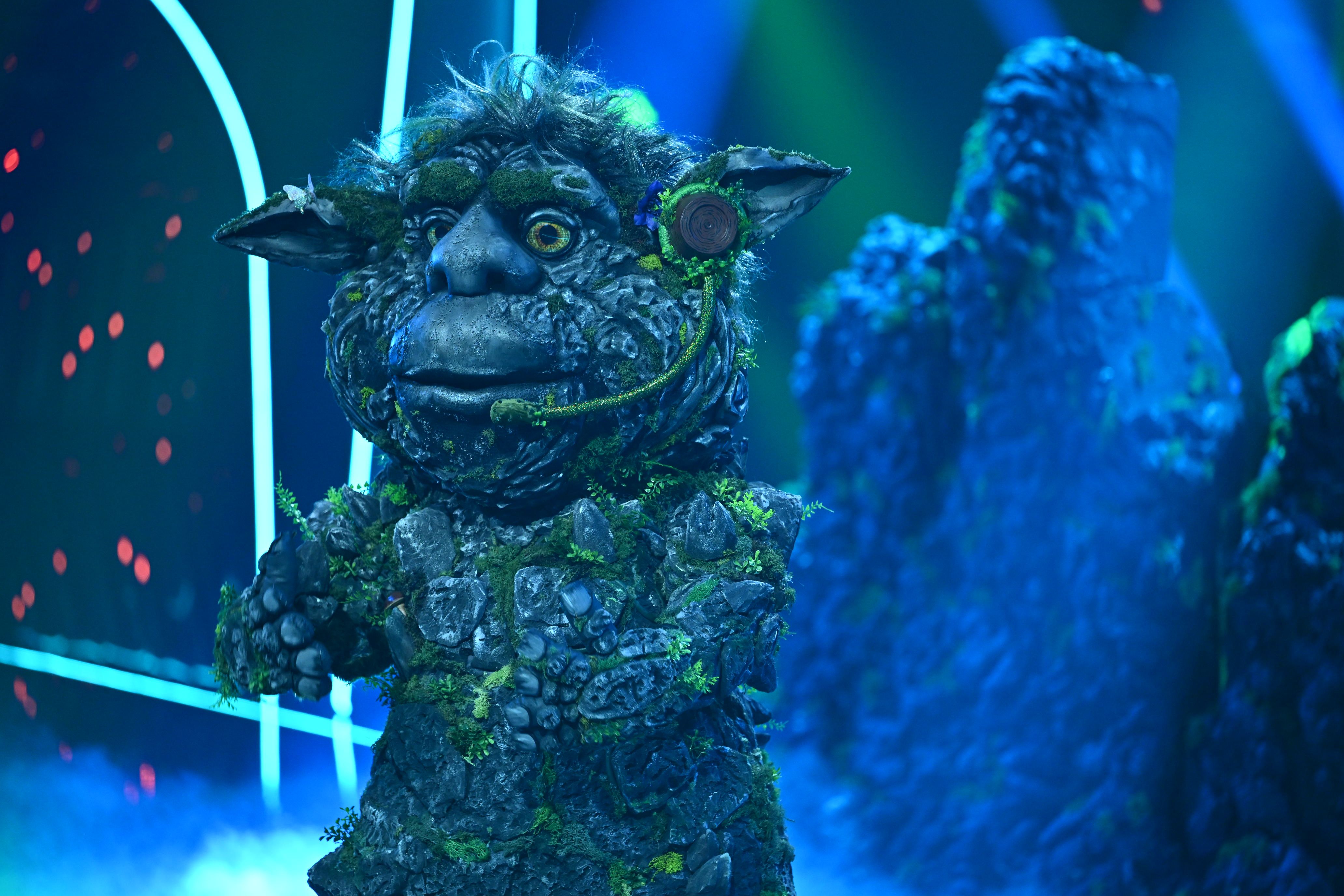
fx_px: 6906
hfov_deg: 11.1
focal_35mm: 185
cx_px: 672
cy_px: 448
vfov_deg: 7.4
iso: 2000
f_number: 2.8
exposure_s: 1/320
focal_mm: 185
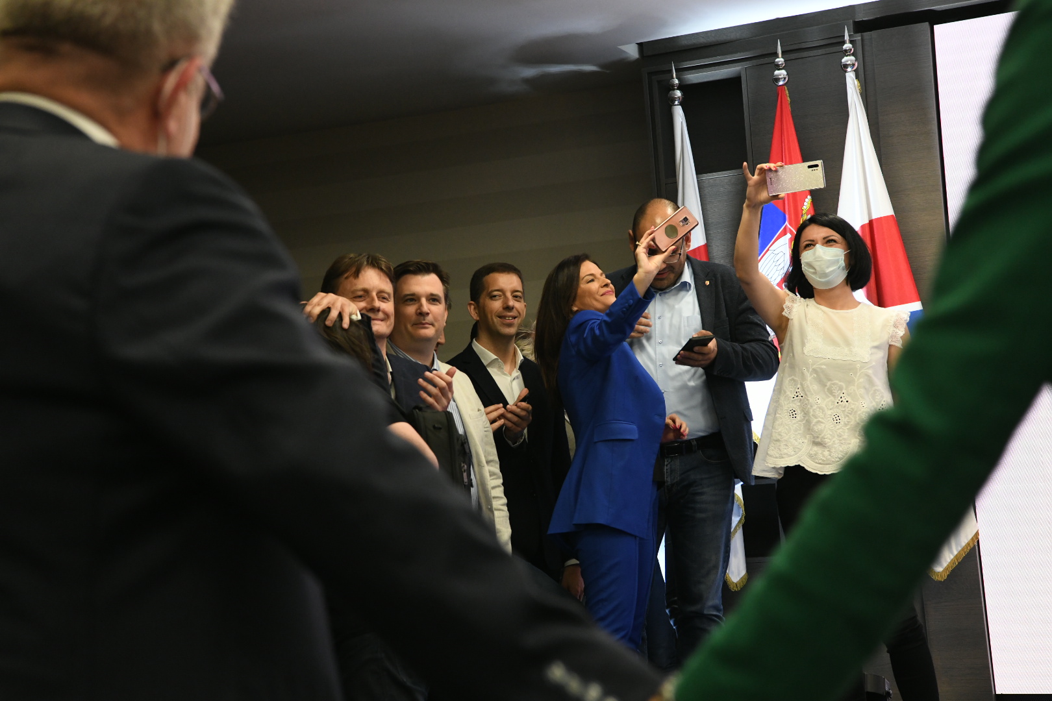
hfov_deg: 28.8
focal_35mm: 70
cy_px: 350
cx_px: 526
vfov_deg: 19.5
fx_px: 2045
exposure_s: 1/250
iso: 4000
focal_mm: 70
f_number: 6.3
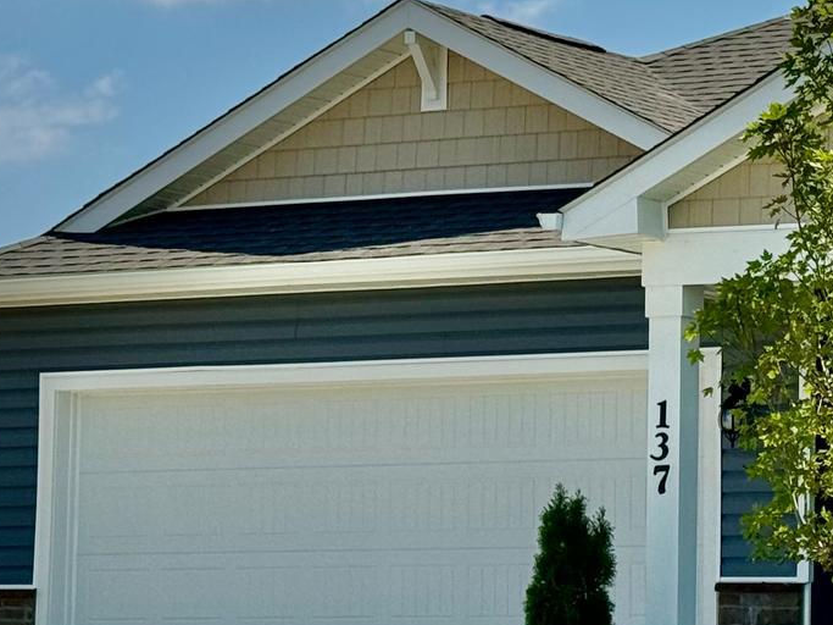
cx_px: 1035
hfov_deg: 13.3
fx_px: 3465
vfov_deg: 10.3
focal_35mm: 144
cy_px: 214
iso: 64
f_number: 1.78
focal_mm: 6.76
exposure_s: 1/7092
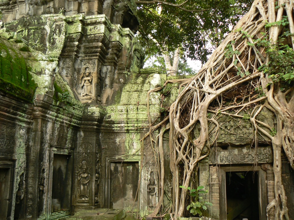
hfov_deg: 51.4
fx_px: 306
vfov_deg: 39.7
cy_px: 110
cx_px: 147
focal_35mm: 36
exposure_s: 1/30
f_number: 2.8
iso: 80
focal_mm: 6
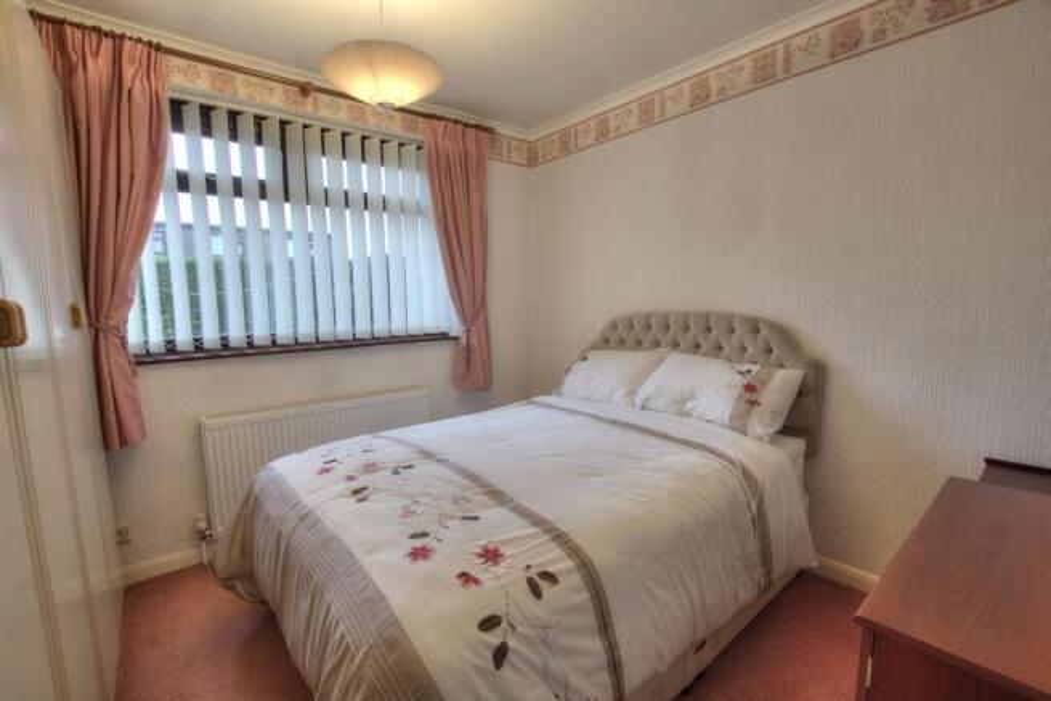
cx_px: 526
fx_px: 438
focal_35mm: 15
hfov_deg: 100.4
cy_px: 350
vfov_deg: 77.4
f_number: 8
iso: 400
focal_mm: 10
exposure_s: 1/10
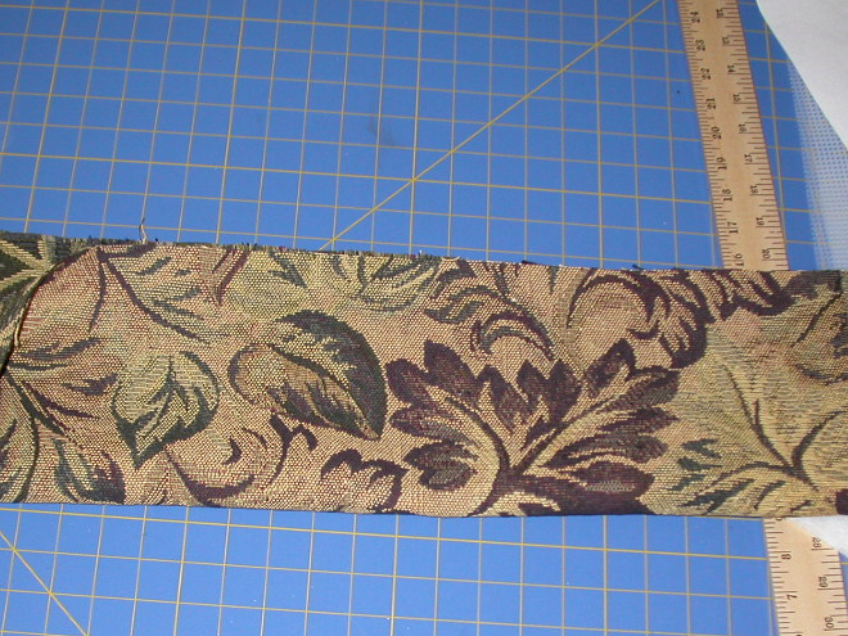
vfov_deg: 24.7
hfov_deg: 32.6
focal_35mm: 59
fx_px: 1445
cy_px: 441
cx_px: 338
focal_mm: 7.85
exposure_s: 1/60
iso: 100
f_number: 2.6
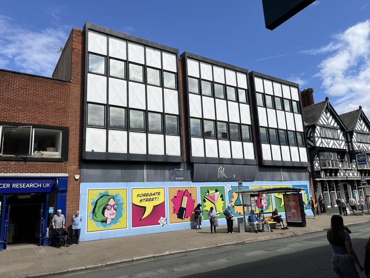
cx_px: 185
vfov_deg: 53.1
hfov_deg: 67.3
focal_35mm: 26
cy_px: 139
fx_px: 278
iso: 50
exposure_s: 1/5076
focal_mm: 5.1
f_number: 1.6
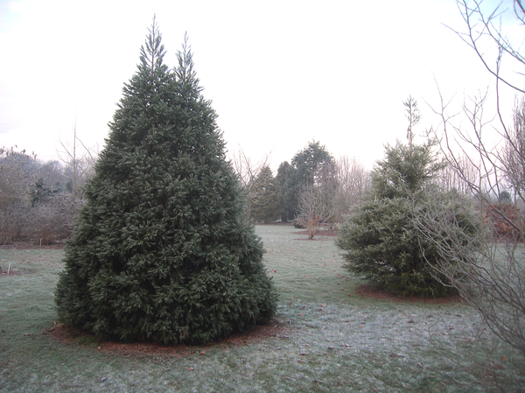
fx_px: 515
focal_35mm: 34
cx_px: 262
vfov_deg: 41.7
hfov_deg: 54.0
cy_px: 196
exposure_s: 1/41.5
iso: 50
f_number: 2.9
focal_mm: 5.7
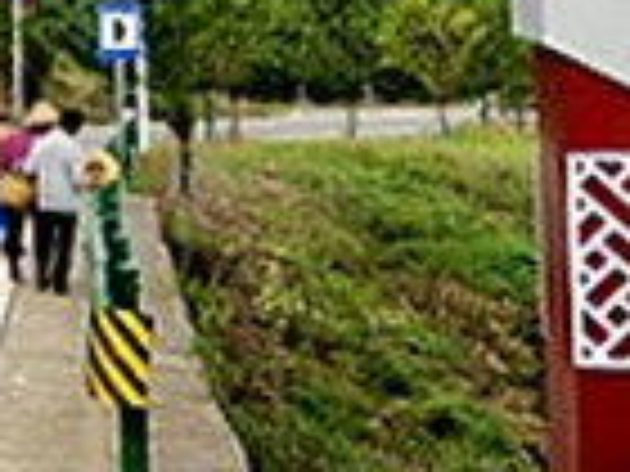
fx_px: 3531
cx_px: -945
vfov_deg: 7.5
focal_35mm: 194
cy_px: -232
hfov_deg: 9.1
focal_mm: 5.52
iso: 494
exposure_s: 1/1194
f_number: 1.9
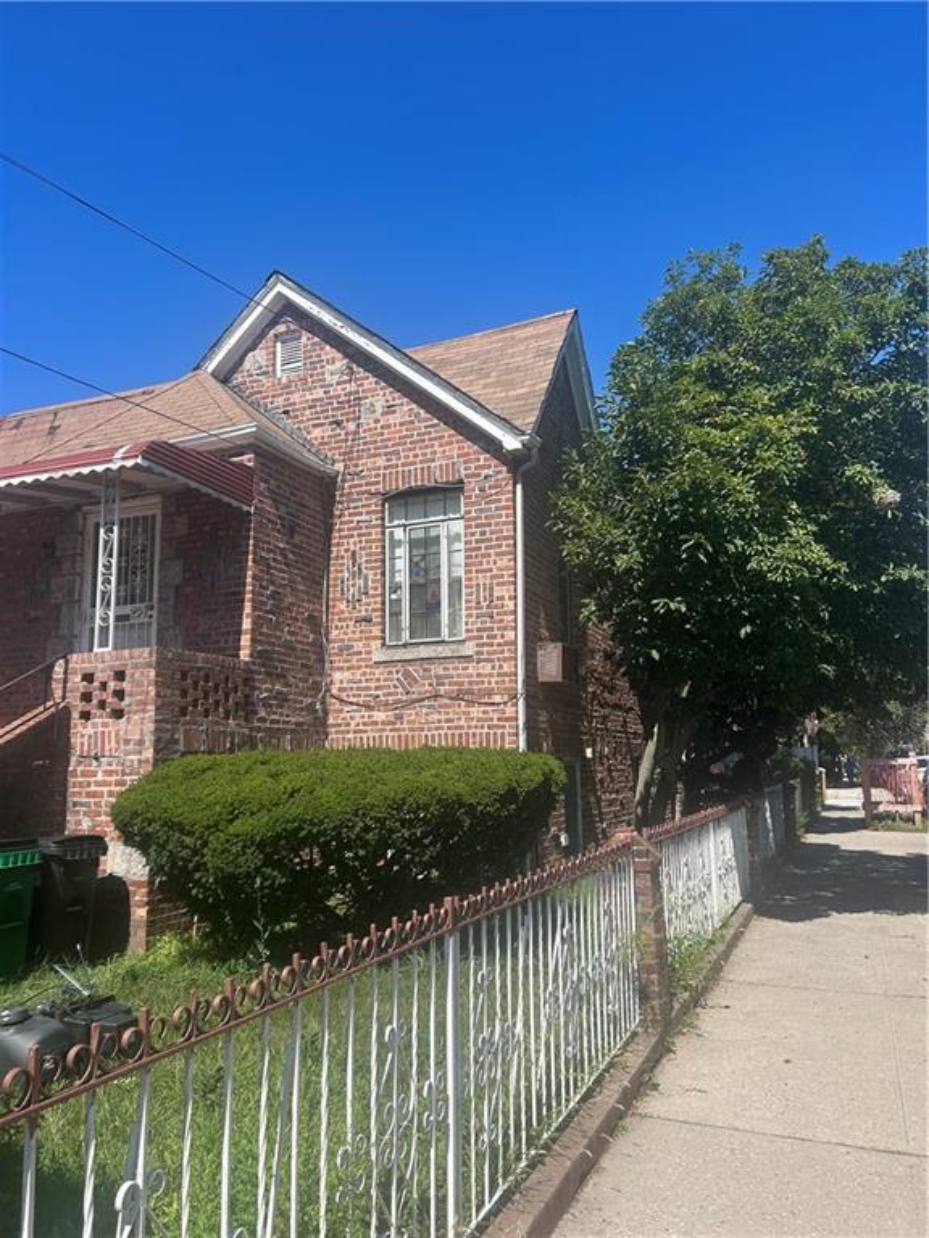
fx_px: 930
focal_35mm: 26
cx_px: 464
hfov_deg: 53.1
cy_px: 619
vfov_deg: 67.3
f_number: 1.5
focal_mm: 5.7
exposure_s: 1/3460
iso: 50
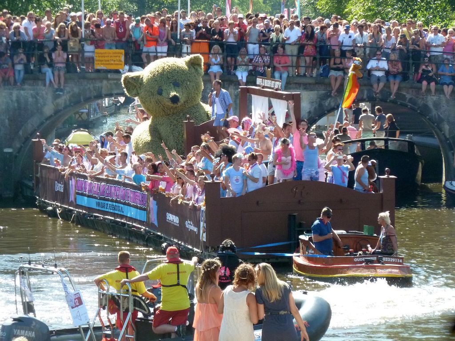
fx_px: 2957
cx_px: 228
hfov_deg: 8.8
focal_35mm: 225
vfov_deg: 6.6
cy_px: 170
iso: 320
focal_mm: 37
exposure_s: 1/400
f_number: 4.6
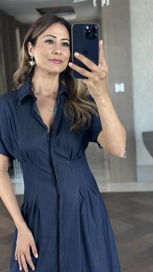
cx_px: 51
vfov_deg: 39.2
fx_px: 383
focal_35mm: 53
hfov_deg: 22.5
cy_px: 137
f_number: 1.78
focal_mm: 6.86
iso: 125
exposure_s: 1/67
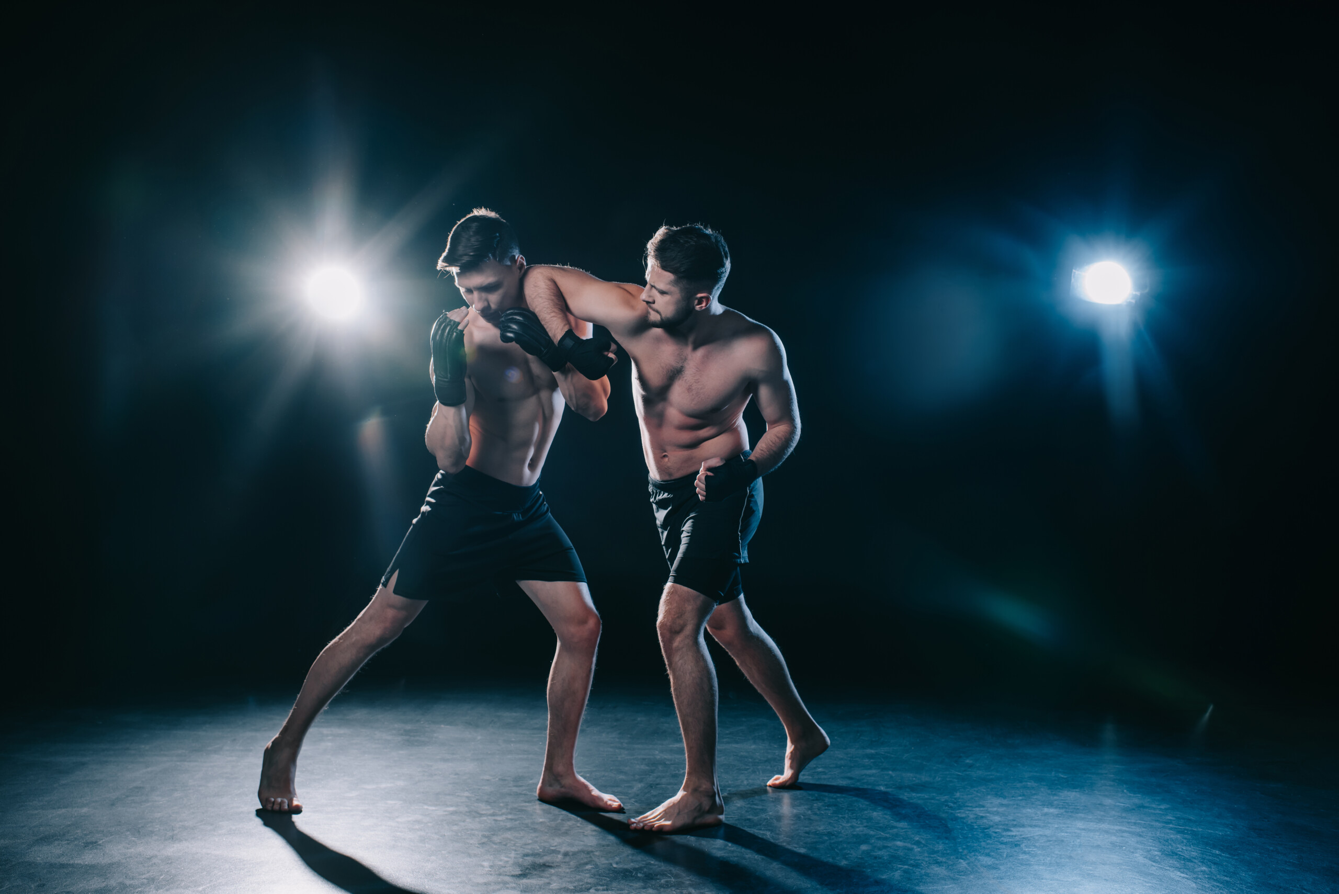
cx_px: 670
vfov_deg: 37.9
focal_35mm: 35
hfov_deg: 54.4
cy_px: 447
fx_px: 1302
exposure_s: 1/200
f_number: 5.6
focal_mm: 35
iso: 125
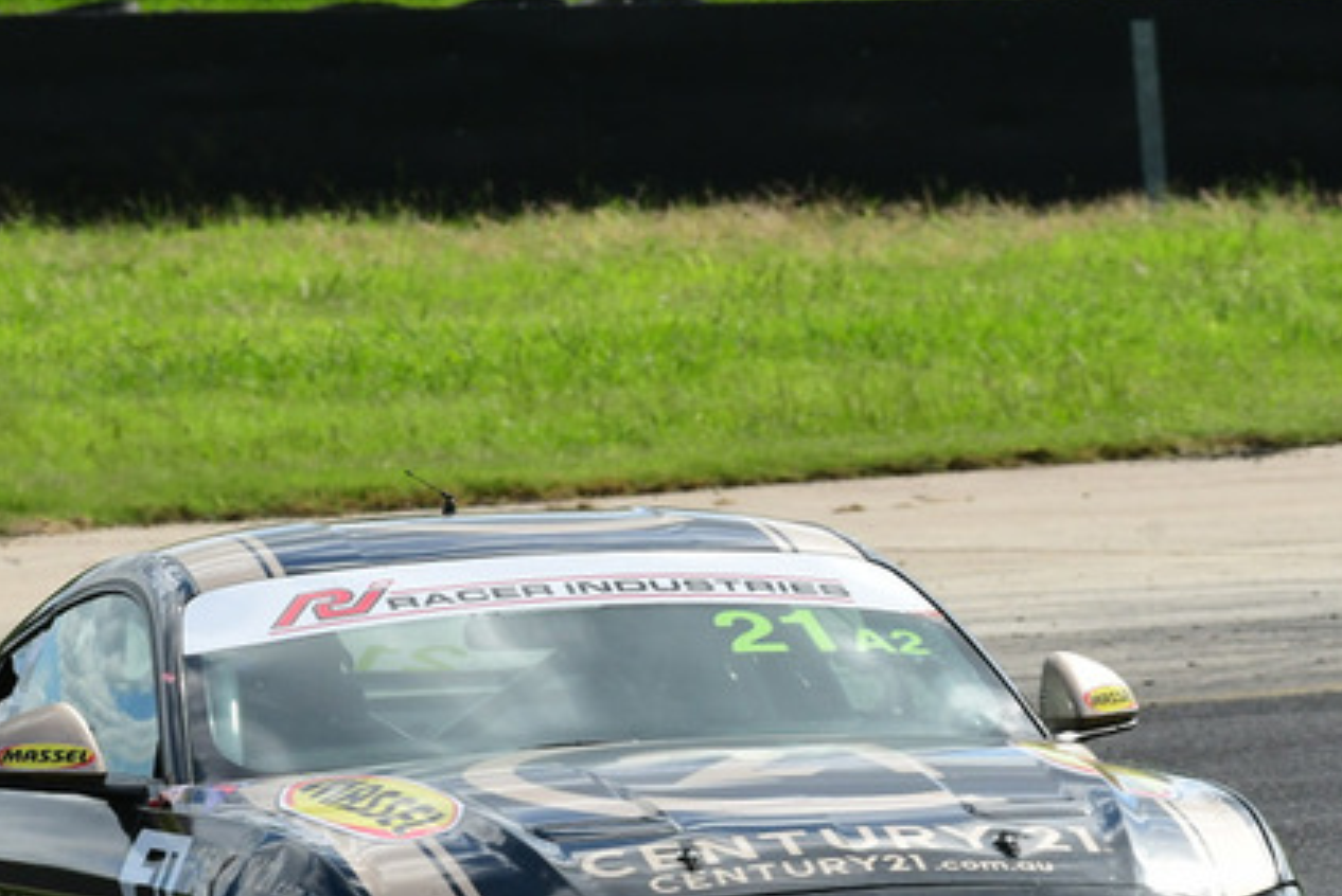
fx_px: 28611
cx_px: 493
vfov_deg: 1.8
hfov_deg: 2.7
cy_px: 578
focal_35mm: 767
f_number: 13
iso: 800
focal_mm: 270
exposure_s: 1/640
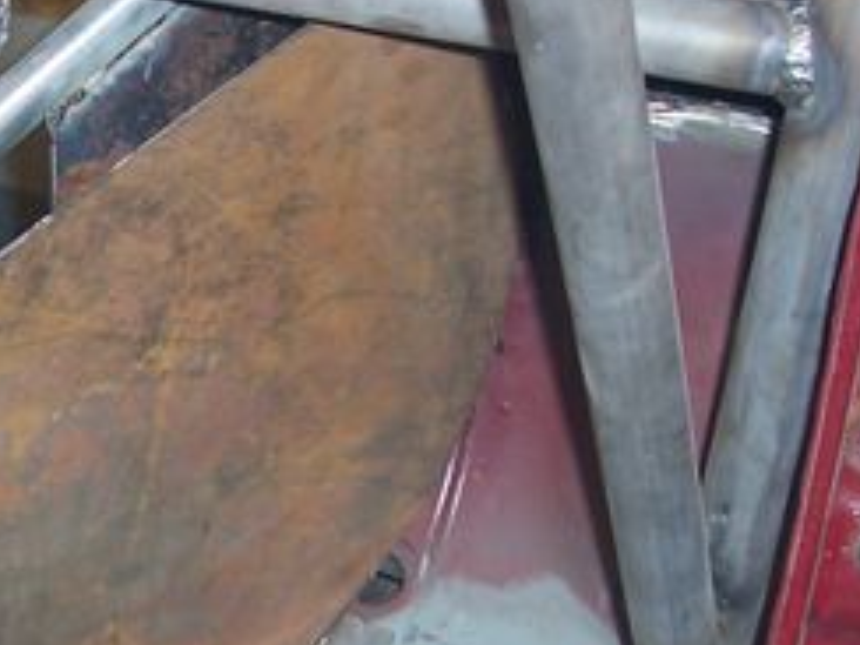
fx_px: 2211
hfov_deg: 21.2
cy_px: 374
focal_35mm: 89
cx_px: -4
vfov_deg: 16.6
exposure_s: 1/60
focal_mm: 5.6
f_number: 2.7
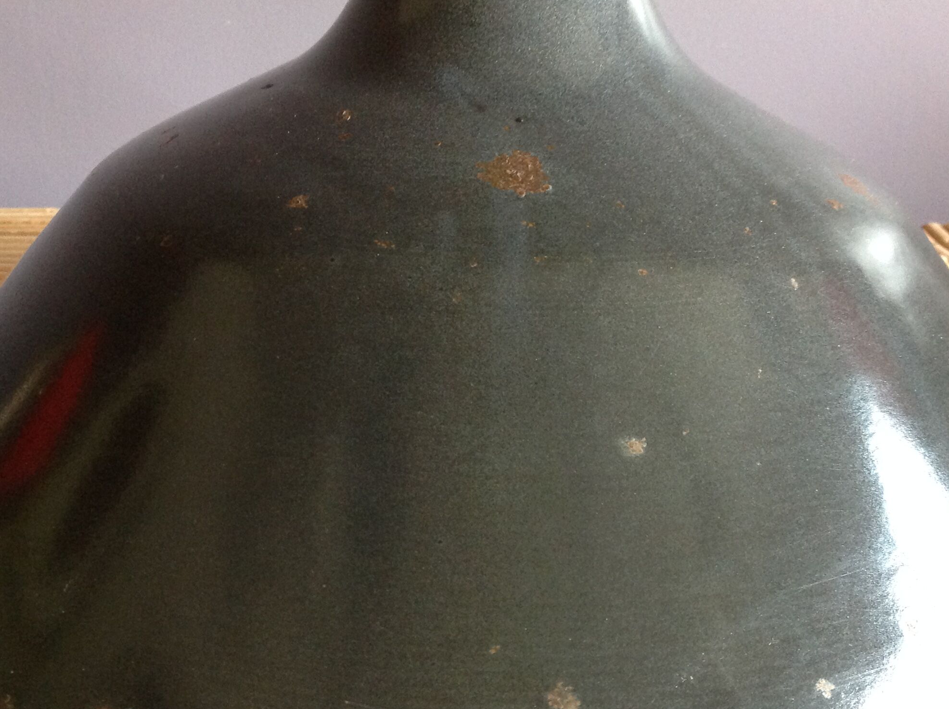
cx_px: 477
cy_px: 440
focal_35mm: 46
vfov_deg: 31.3
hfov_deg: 41.3
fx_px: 1259
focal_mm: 4.28
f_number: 2.4
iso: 320
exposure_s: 1/15
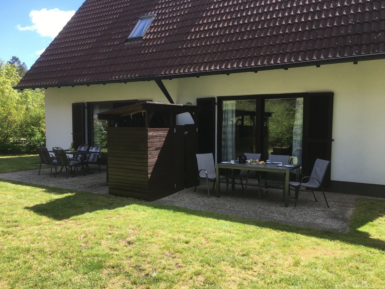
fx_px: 323
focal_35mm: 29
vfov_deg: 48.2
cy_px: 144
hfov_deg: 61.7
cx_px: 192
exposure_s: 1/466
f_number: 2.2
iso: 25
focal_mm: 4.15
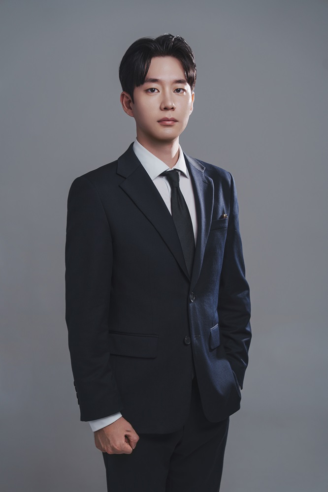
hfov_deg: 20.6
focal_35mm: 66
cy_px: 246
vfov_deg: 30.5
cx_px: 164
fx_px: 903
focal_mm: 66
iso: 100
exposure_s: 1/160
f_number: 3.2
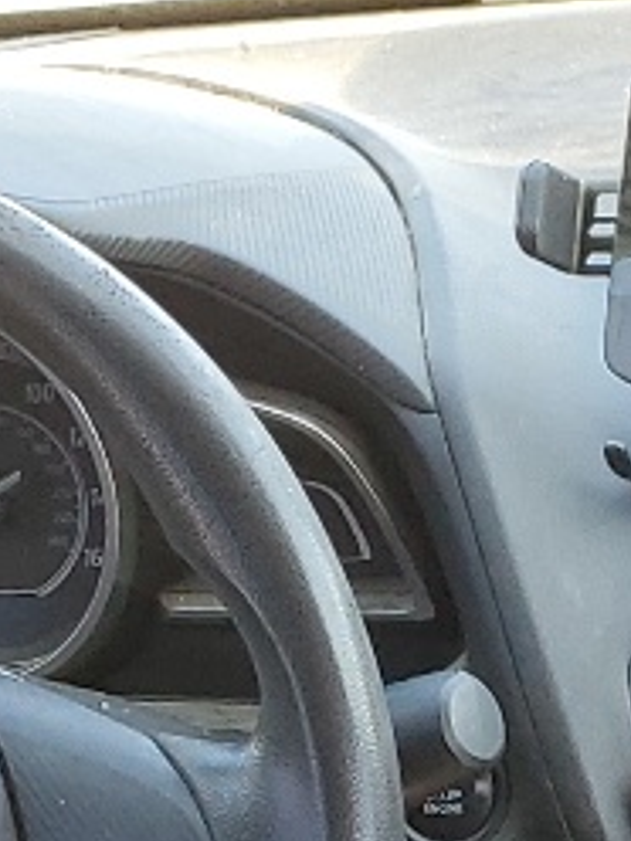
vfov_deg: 10.3
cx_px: 991
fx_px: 4083
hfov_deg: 8.6
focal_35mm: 168
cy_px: 1960
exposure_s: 1/120
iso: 53
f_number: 1.5
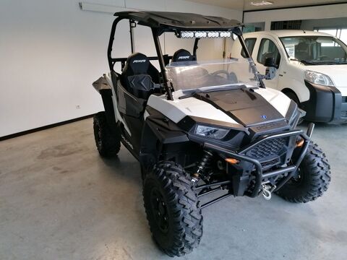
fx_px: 271
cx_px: 174
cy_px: 130
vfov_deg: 51.4
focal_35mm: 27
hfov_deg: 65.3
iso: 160
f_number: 1.8
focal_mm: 4.75
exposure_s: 1/50
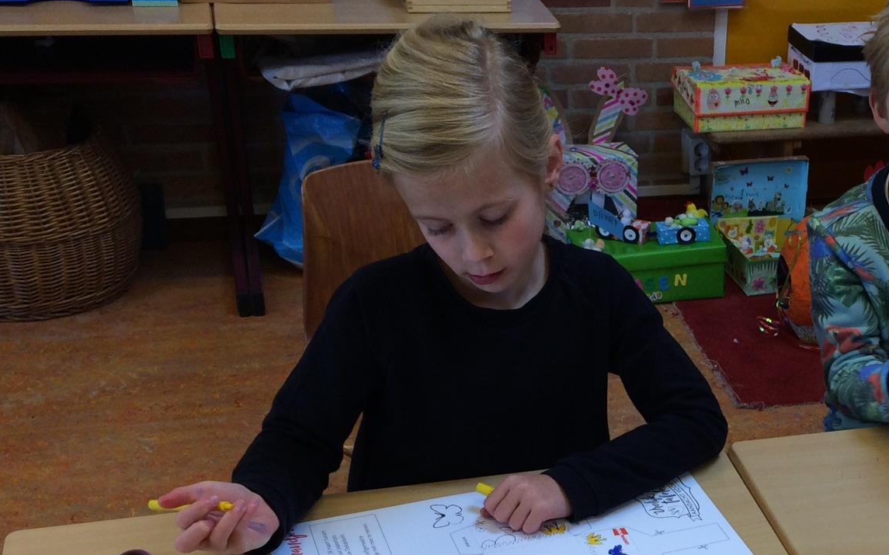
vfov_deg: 23.0
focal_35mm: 55
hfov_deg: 35.2
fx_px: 1332
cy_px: 488
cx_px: 768
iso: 64
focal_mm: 4.15
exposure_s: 1/100
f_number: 2.2
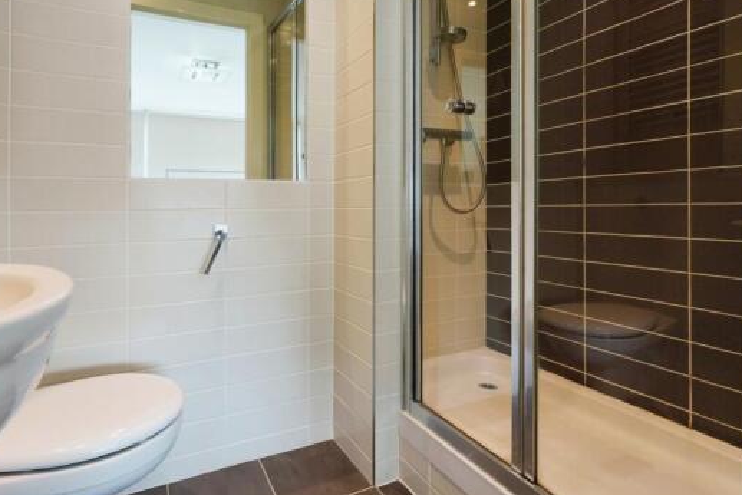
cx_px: 314
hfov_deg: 86.2
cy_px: 202
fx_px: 392
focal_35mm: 19
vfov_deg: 64.1
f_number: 5
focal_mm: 10
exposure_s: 1/50
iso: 500
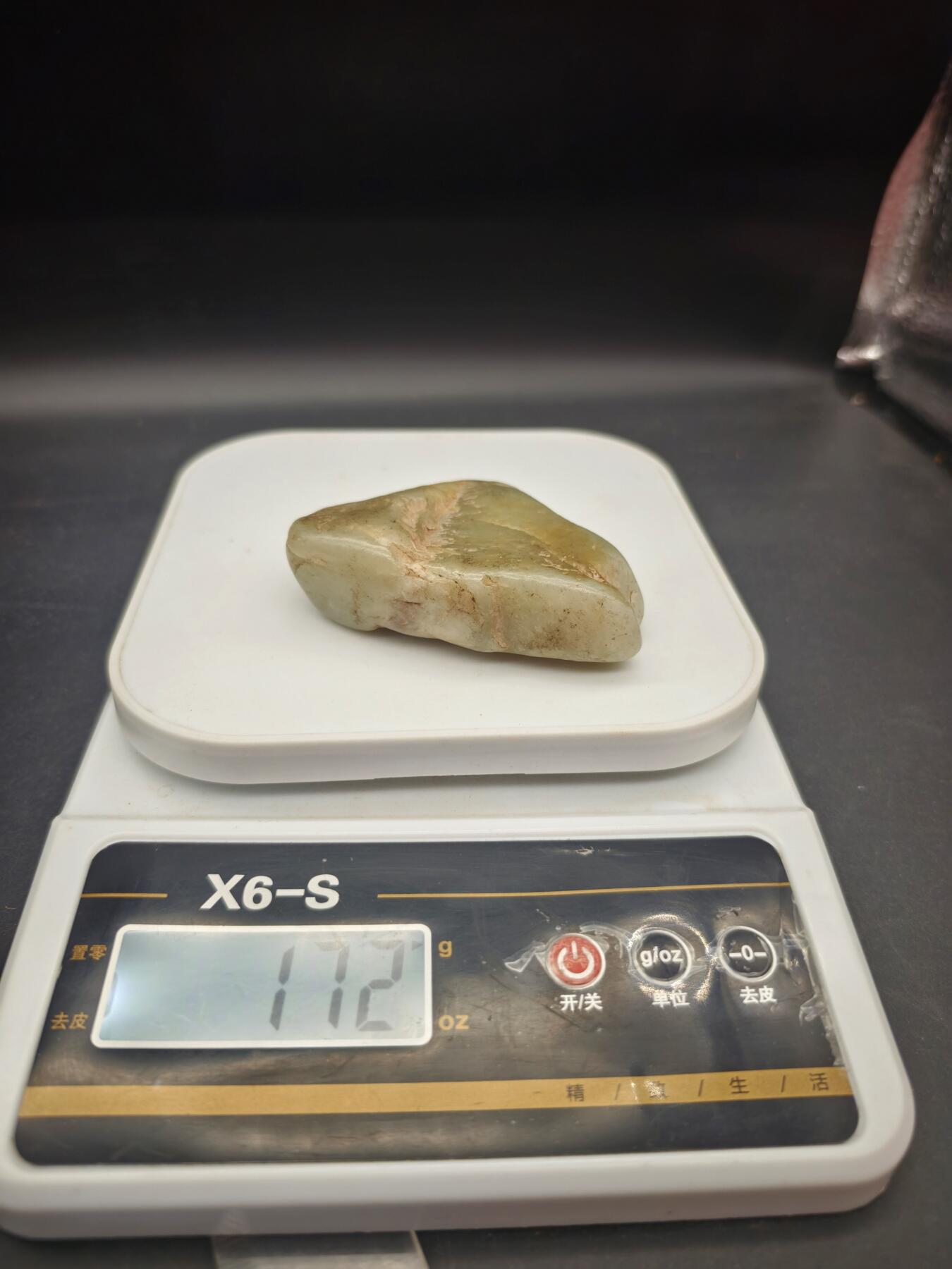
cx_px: 476
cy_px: 634
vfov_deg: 73.9
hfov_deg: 58.9
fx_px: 843
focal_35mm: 23
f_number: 1.57
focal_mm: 5.6
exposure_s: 1/100
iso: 104
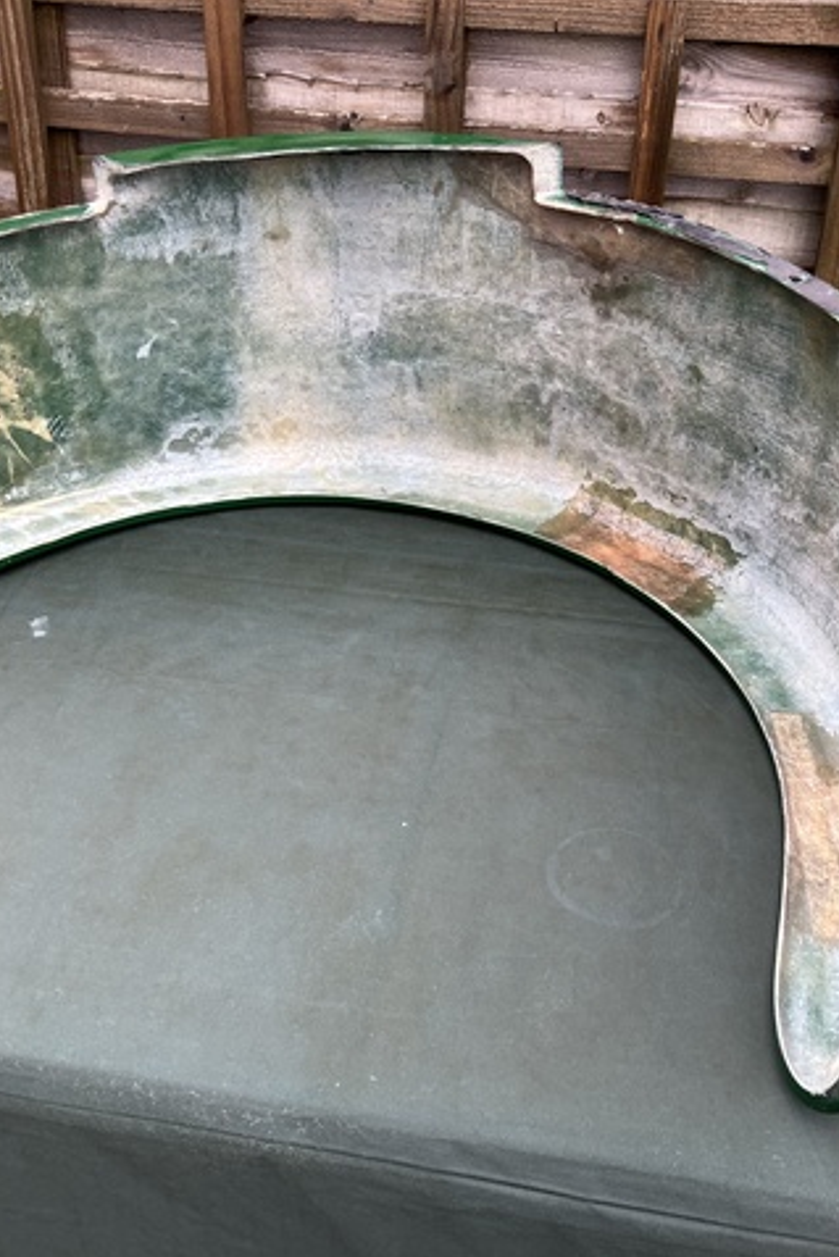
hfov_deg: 34.2
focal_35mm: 39
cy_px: 628
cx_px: 431
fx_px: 1362
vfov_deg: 49.5
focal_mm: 3.99
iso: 25
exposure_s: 1/121
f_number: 1.8
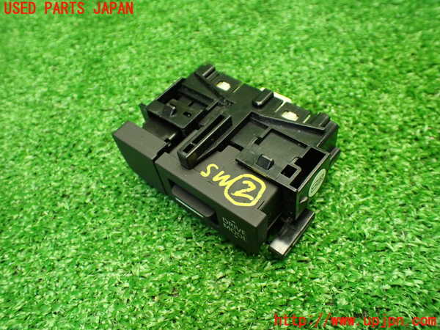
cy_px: 165
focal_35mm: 30
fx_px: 381
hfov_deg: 60.0
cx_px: 220
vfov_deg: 46.8
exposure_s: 1/125
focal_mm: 5.4
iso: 800
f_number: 2.3
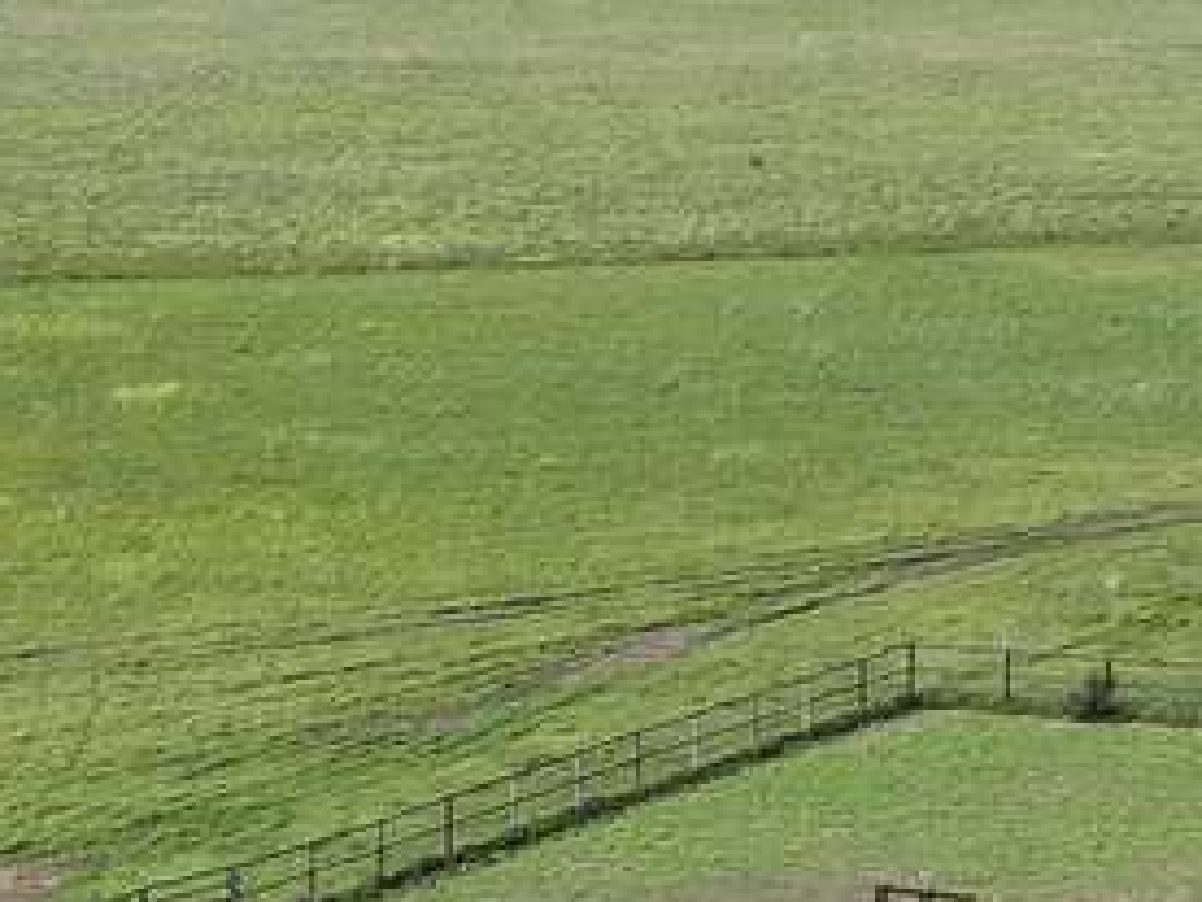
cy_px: 939
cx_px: -470
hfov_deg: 11.4
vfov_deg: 8.8
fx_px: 5799
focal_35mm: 167
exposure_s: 1/2000
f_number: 2.8
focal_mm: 12.29
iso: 100
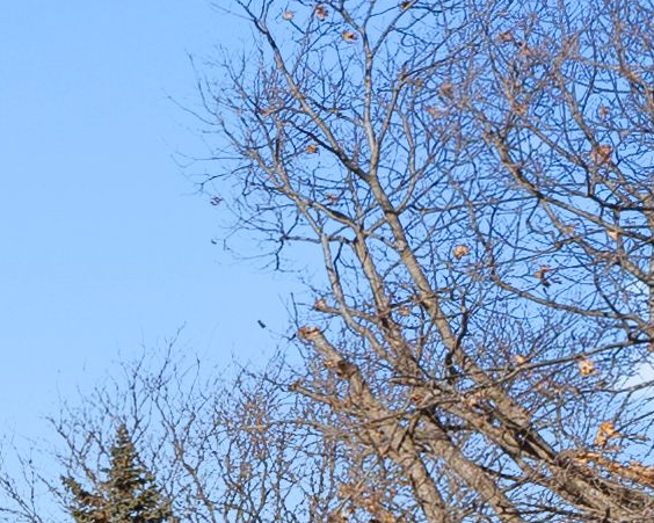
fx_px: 2187
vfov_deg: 12.3
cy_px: 979
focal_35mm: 113
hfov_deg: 10.5
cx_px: -1411
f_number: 10
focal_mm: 16
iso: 80
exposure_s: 1/160
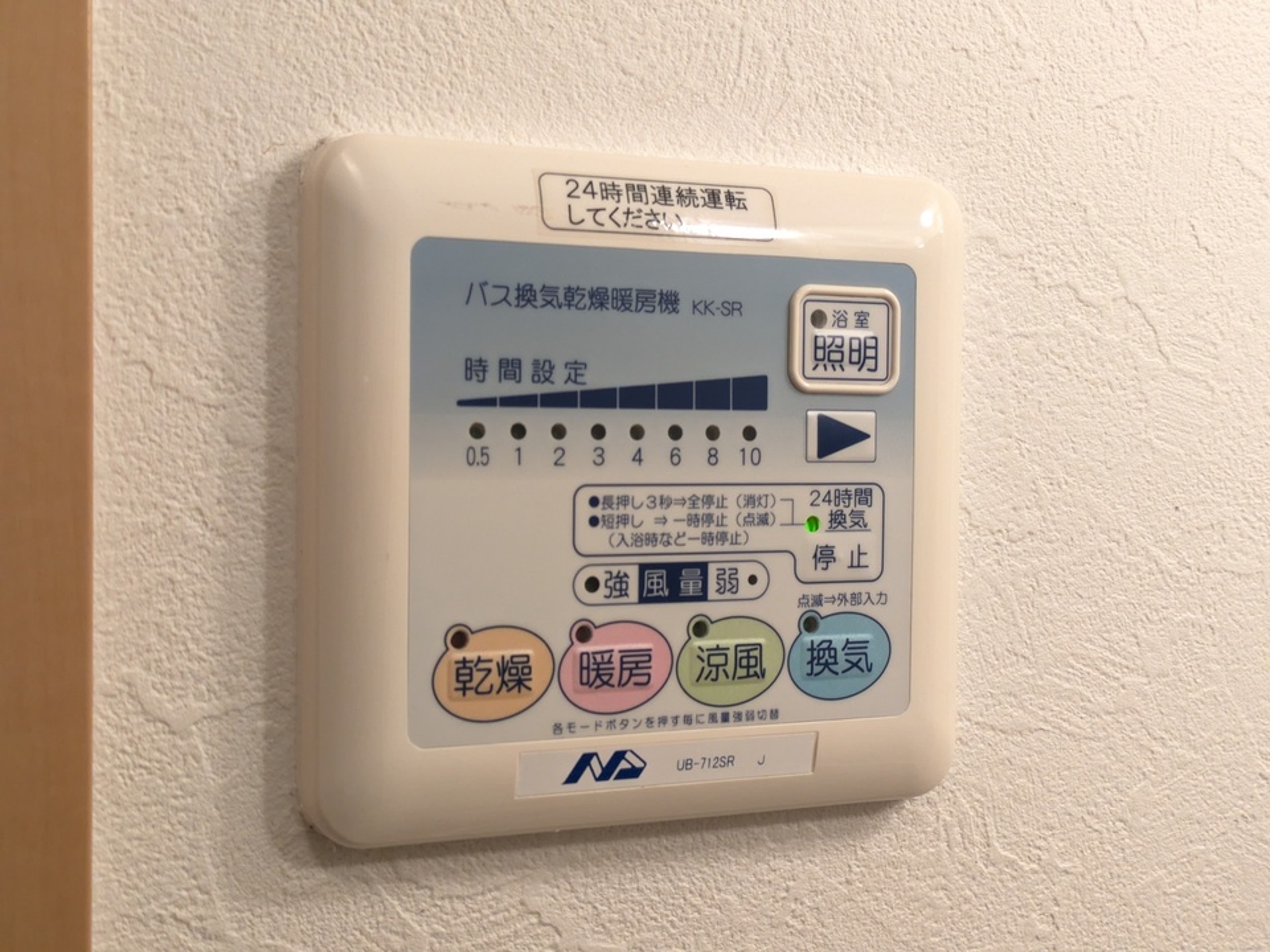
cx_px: 635
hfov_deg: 37.5
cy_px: 476
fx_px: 1871
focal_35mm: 51
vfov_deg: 28.6
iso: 243
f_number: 1.89
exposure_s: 1/120
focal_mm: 5.43
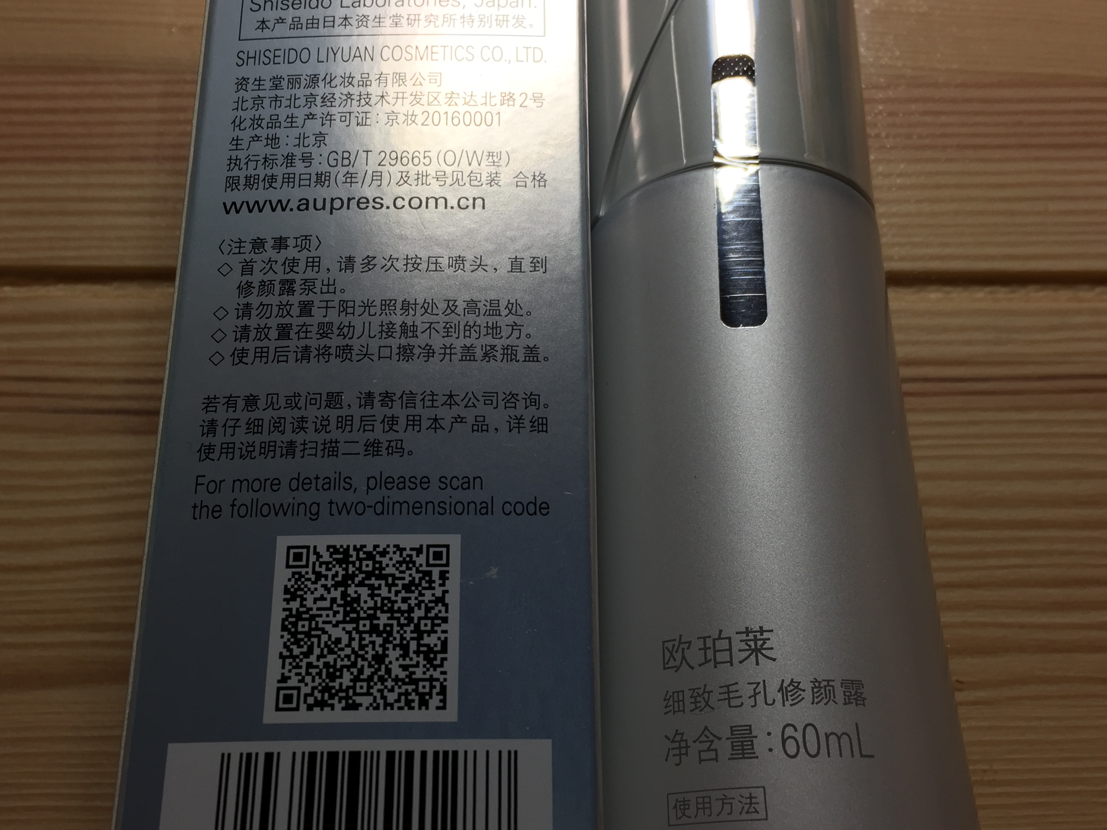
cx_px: 536
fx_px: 1247
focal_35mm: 39
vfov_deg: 36.8
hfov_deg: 47.9
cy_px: 410
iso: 32
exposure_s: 1/100
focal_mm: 4.15
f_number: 2.2
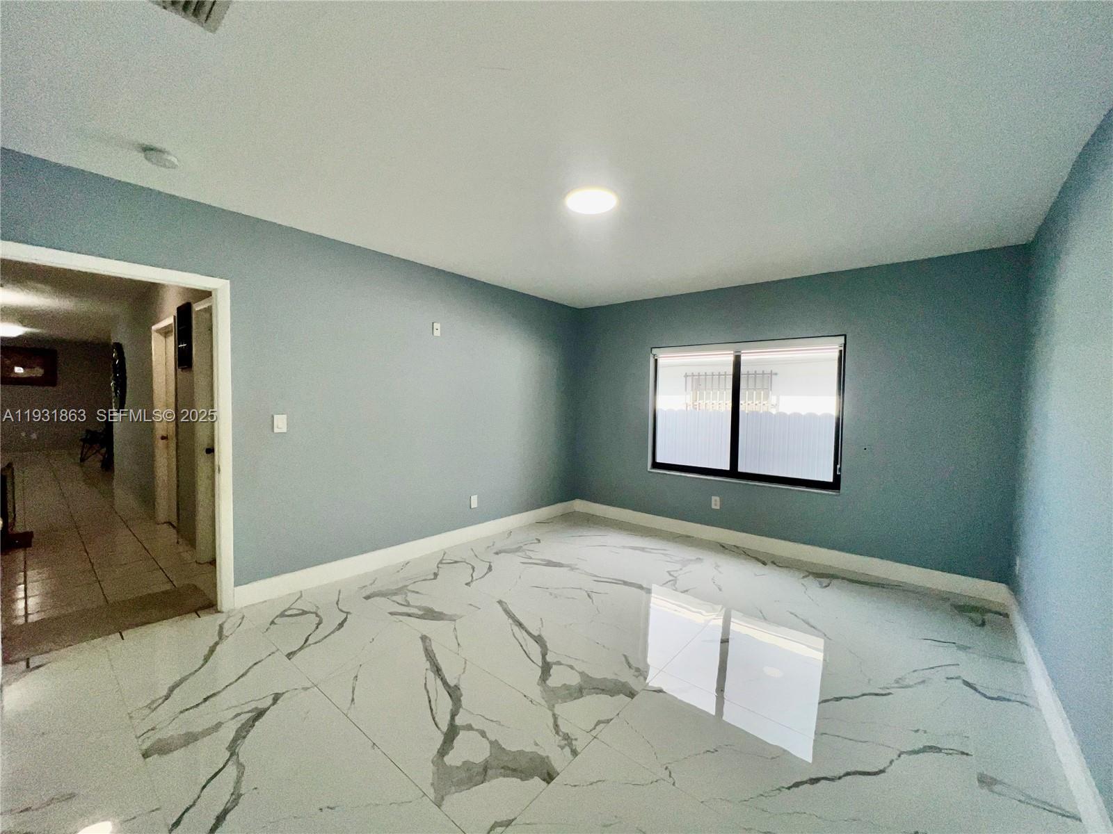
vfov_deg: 89.9
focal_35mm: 13
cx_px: 556
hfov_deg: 106.2
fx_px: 418
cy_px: 417
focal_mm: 1.57
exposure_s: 1/306
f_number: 1.8
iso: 25
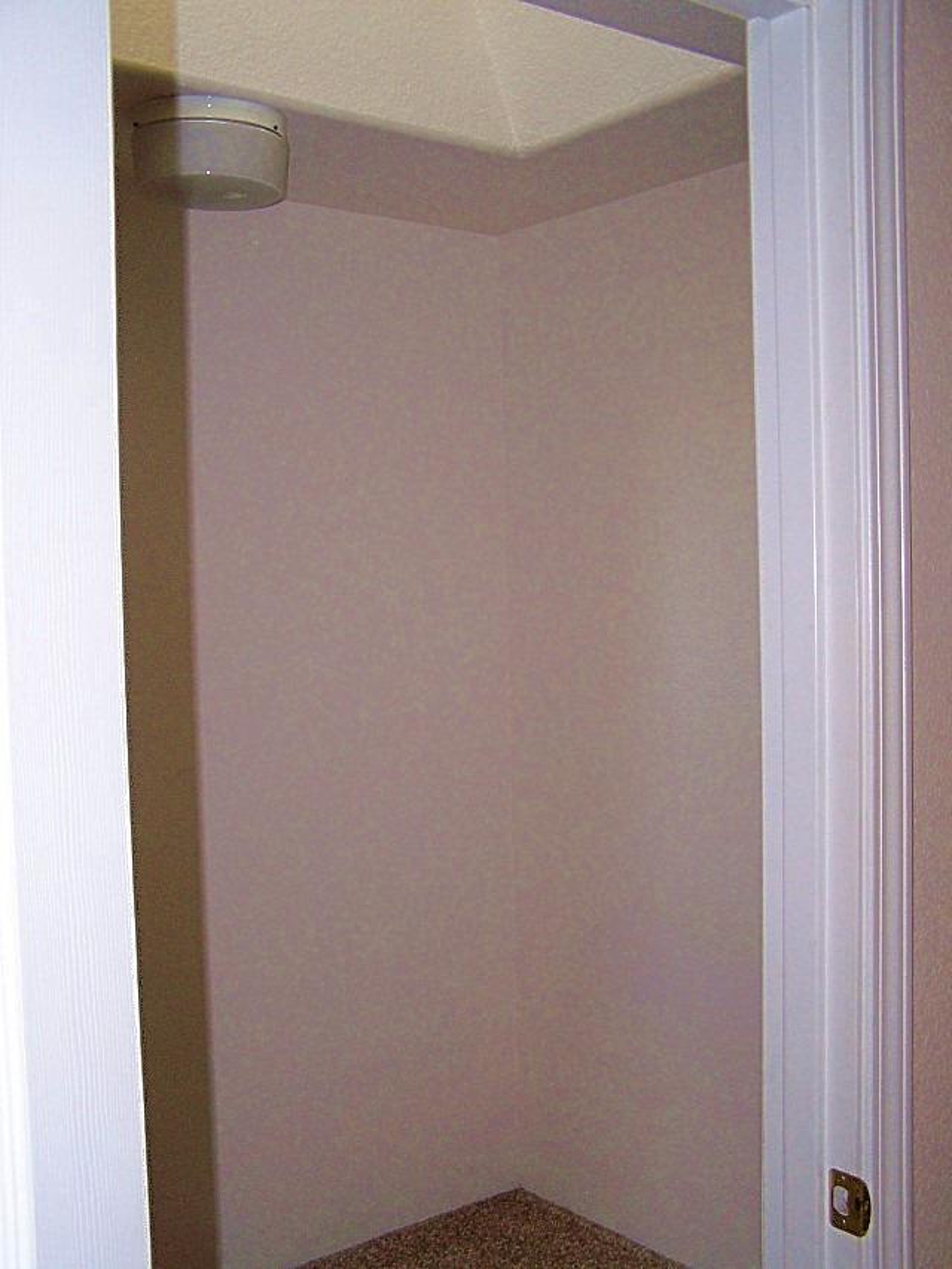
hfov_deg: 37.7
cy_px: 634
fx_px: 1393
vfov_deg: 49.0
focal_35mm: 38
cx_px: 476
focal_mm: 6.3
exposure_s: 1/60
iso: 160
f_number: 2.8
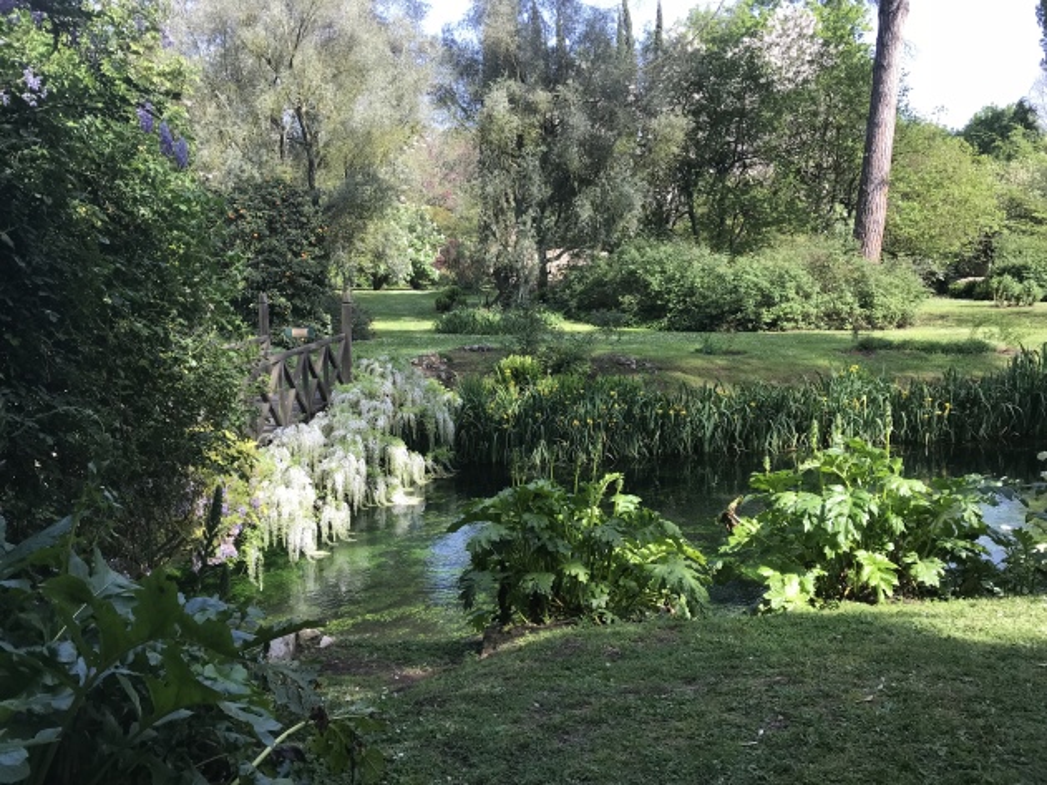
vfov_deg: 49.7
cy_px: 392
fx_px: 847
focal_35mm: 28
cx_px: 524
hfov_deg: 63.5
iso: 20
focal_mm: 3.99
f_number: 1.8
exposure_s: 1/427
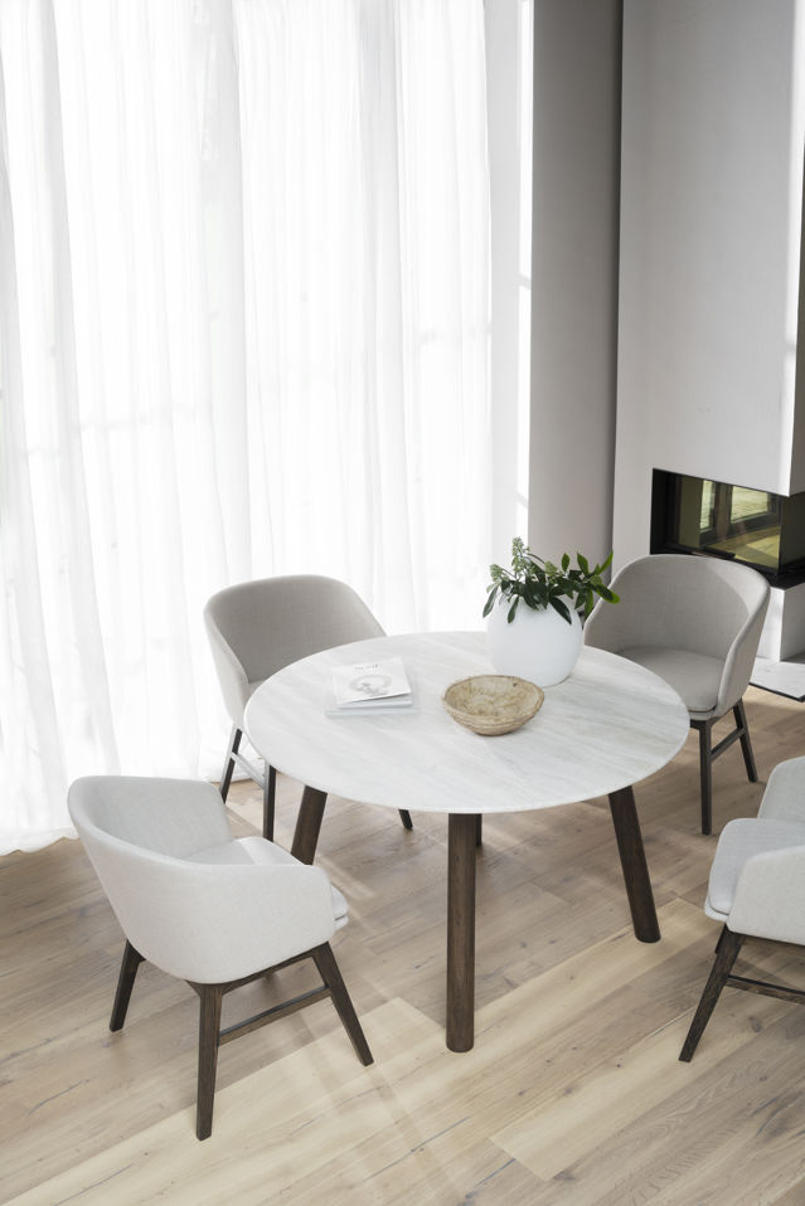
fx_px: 1308
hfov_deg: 34.2
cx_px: 402
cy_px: 603
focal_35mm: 39
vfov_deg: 49.5
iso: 100
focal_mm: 39
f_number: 5.6
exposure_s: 1/2.5
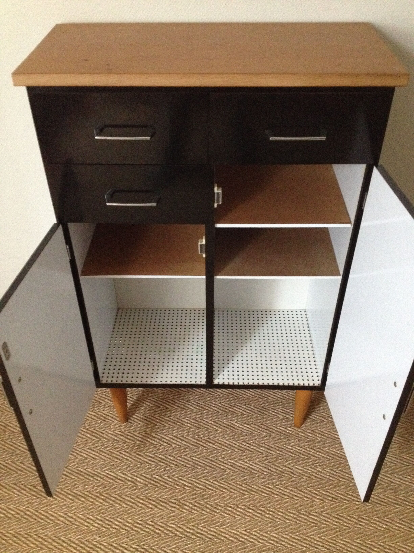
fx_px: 558
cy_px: 276
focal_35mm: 35
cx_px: 207
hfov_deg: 40.7
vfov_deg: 52.6
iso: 640
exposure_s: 1/15
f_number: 2.4
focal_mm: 4.28
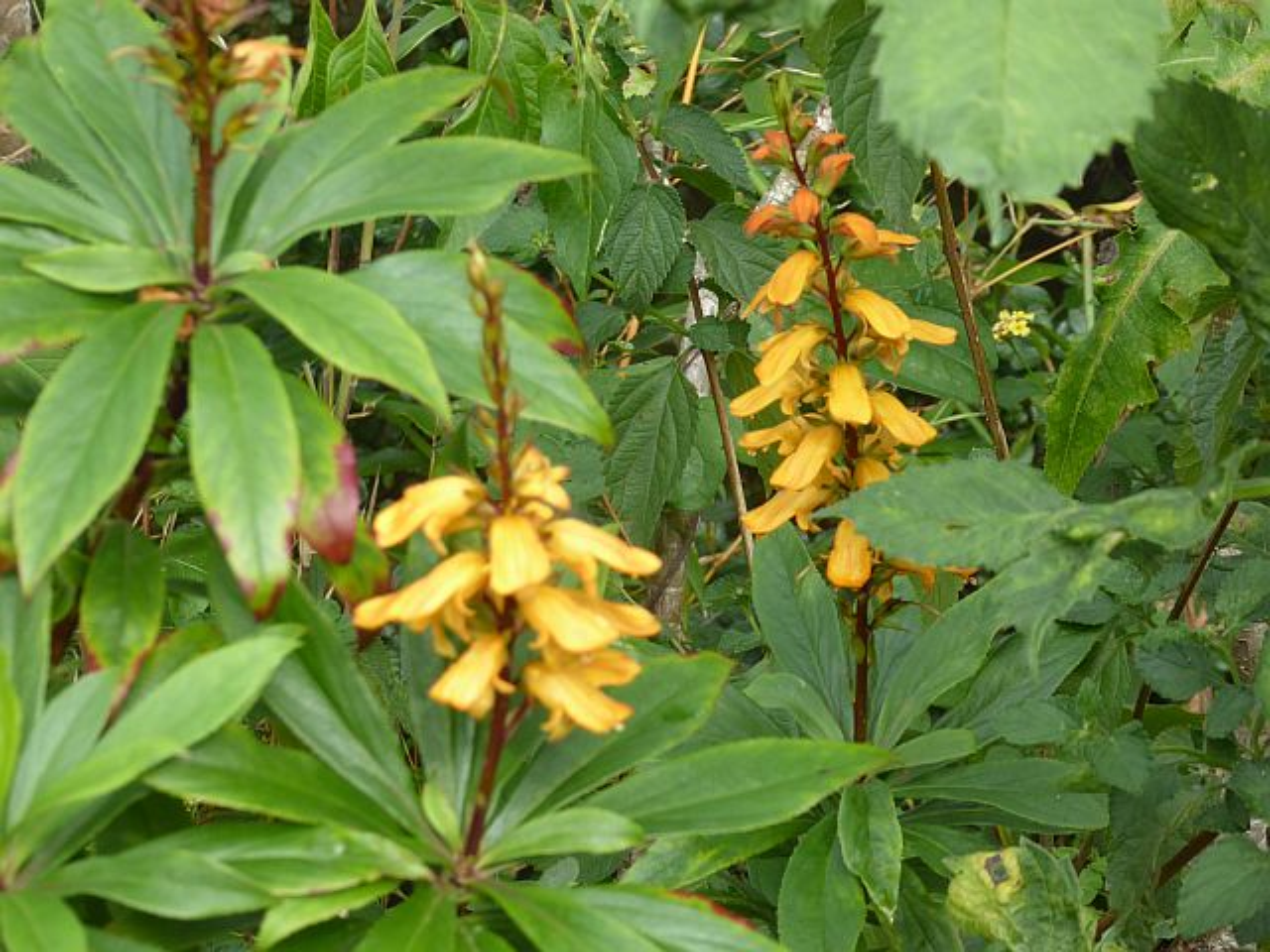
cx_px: 635
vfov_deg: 11.0
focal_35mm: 135
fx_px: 4953
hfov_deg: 14.6
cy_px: 476
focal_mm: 24.2
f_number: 5.3
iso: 160
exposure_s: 1/60
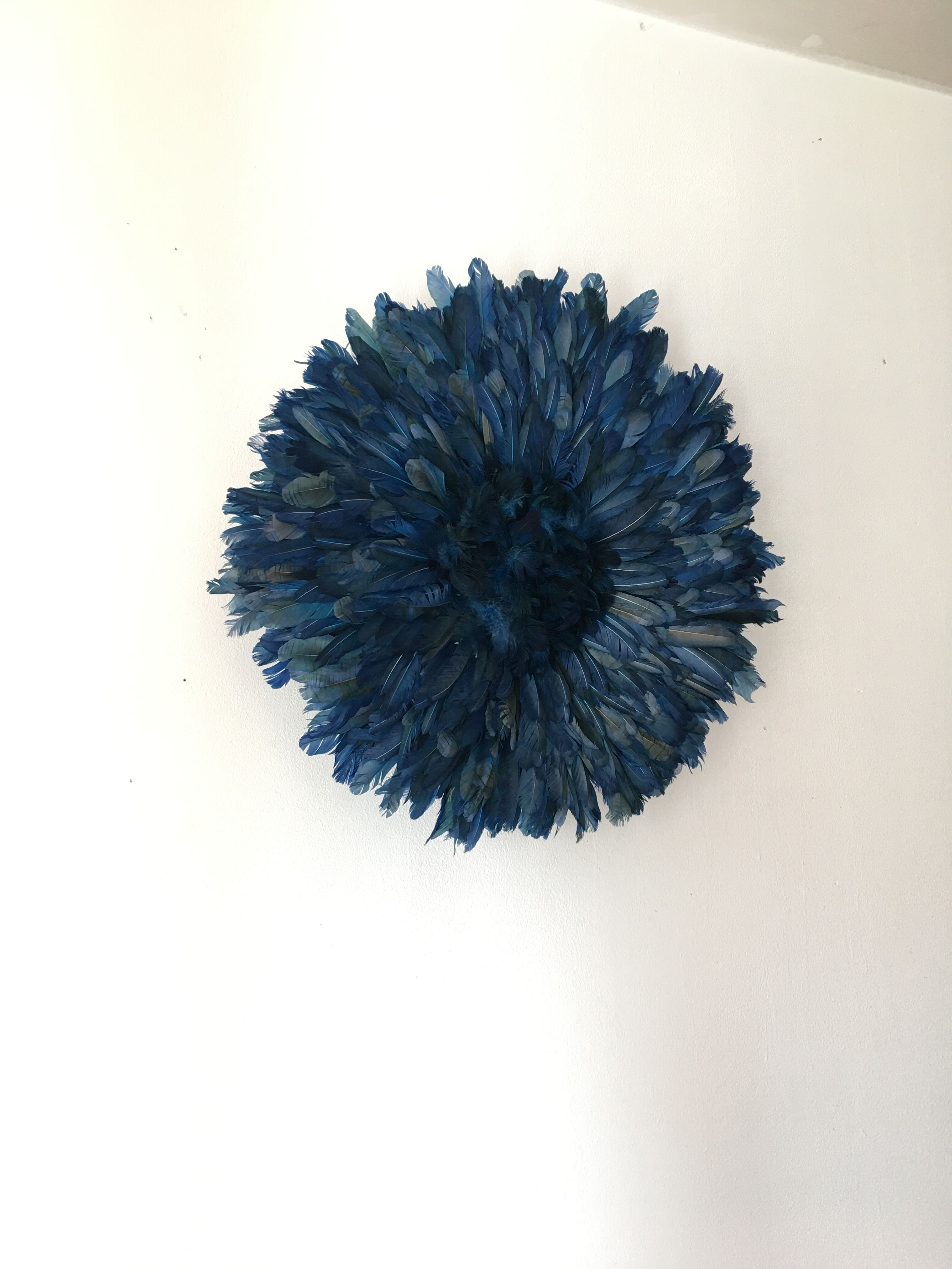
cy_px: 634
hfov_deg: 48.2
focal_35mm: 29
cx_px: 476
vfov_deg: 61.7
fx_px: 1063
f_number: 2.2
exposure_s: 1/33
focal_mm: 4.15
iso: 50
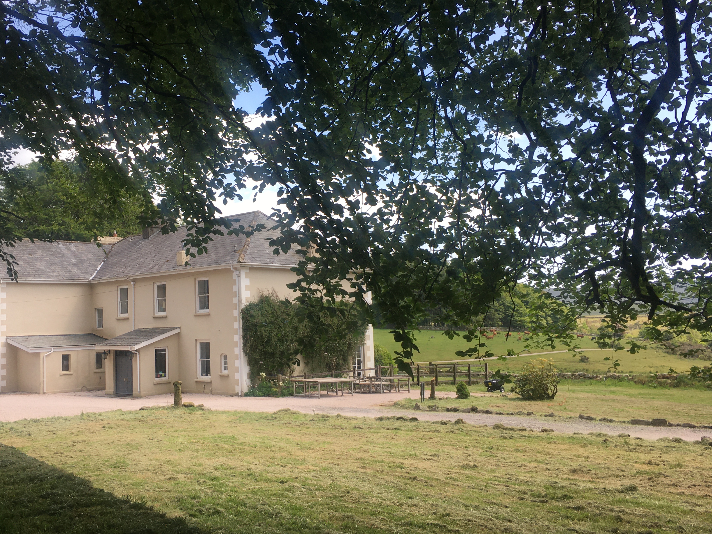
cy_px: 268
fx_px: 740
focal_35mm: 36
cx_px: 273
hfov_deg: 50.9
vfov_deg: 39.7
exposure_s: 1/587
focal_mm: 4.15
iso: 25
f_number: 2.2
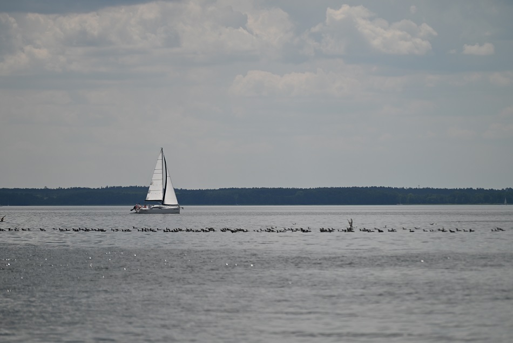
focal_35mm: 300
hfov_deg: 6.9
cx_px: 256
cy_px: 172
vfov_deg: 4.6
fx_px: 4276
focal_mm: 300
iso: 100
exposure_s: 1/1250
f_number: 6.3
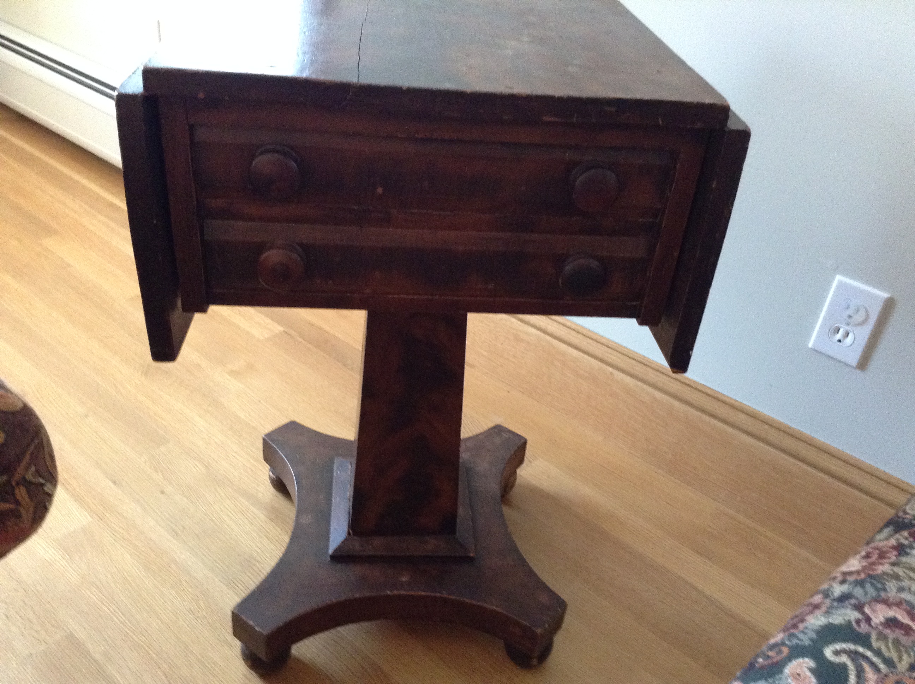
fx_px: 871
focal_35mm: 33
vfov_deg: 42.8
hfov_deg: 55.4
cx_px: 458
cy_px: 342
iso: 250
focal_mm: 3.3
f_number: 2.4
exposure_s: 1/24
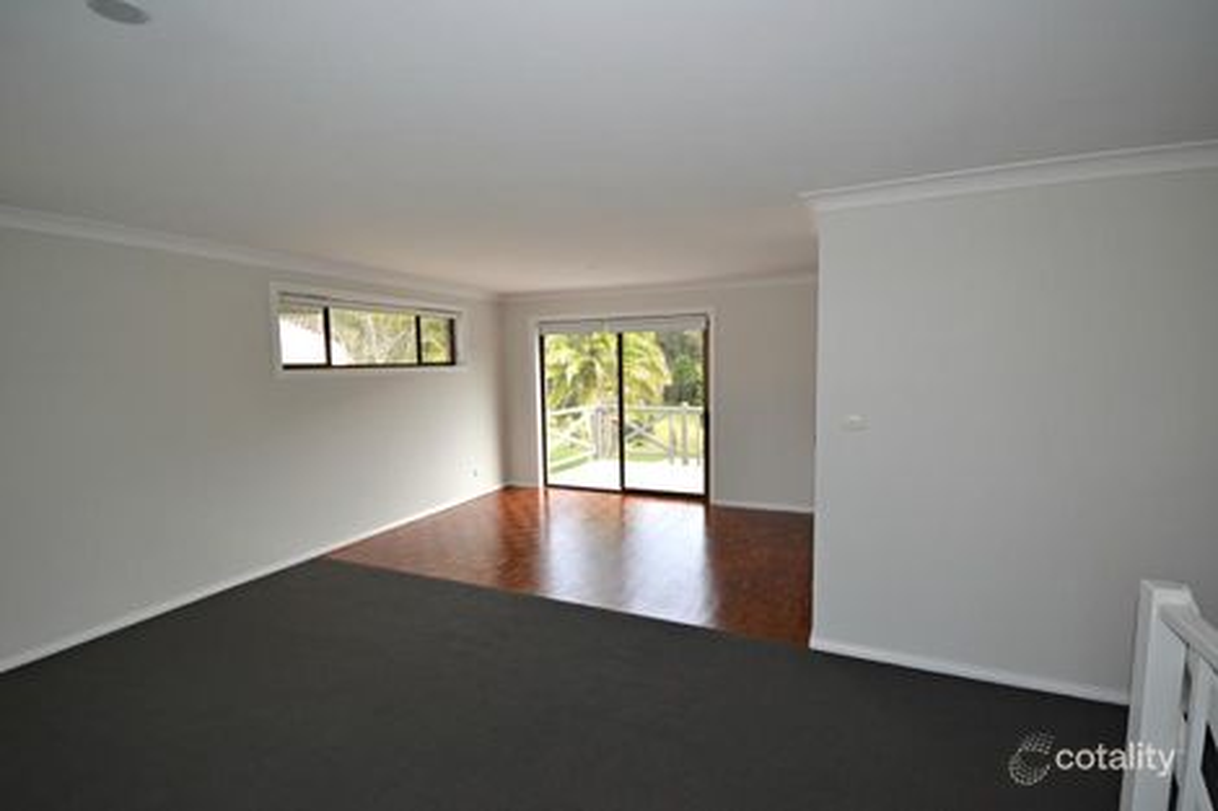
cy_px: 406
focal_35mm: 15
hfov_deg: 100.4
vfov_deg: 77.3
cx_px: 609
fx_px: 507
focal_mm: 10
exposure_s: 1/125
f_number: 5.6
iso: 320
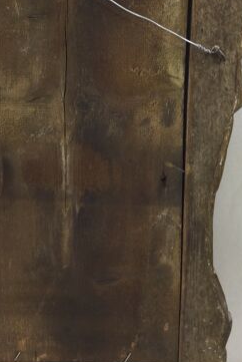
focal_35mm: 71
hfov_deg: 19.0
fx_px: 716
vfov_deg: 27.9
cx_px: 41
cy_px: 71
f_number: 2.4
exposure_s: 1/50
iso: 32
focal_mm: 3.3
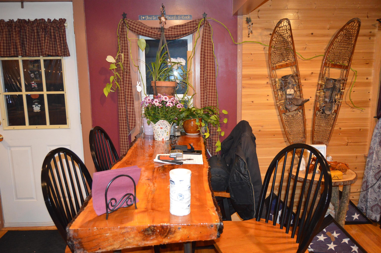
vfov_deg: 47.8
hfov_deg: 67.4
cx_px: 190
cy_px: 126
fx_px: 285
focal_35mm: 27
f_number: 3.5
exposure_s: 1/60
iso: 2000
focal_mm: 18
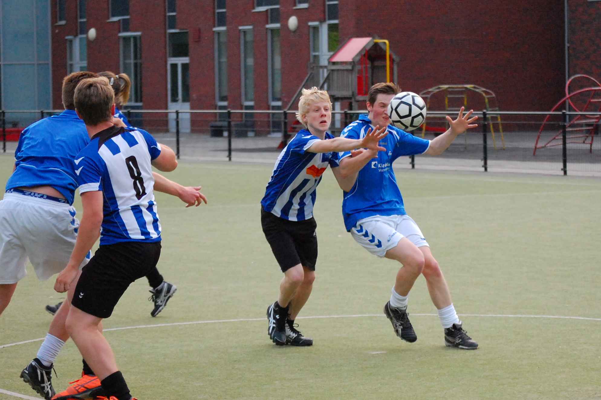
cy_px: 200
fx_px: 1651
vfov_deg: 13.8
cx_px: 300
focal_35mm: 99
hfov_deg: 20.6
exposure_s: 1/500
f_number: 4.5
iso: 1600
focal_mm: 66
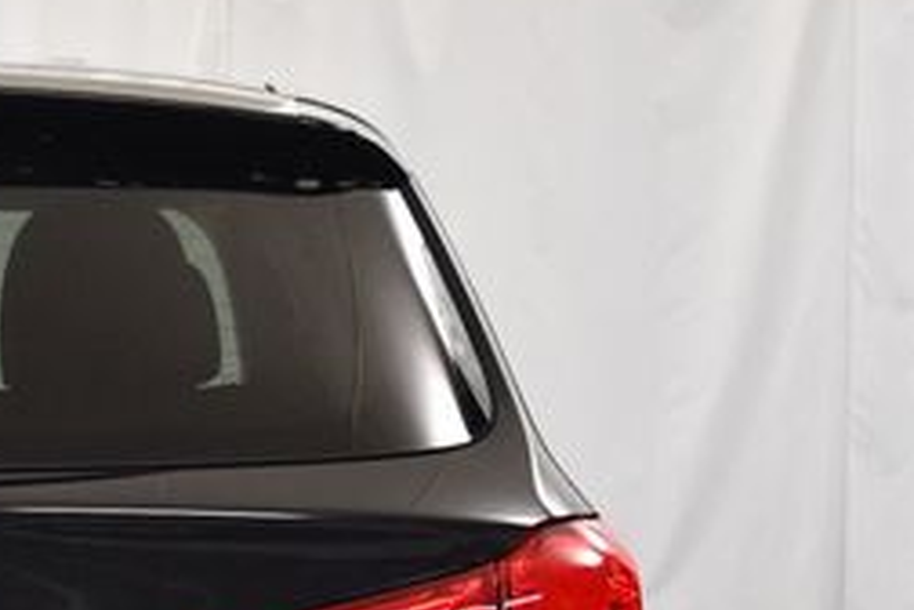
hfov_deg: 11.6
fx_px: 4392
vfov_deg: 7.9
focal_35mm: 173
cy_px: 668
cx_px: -228
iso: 1250
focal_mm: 34
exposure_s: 1/125
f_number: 4.5
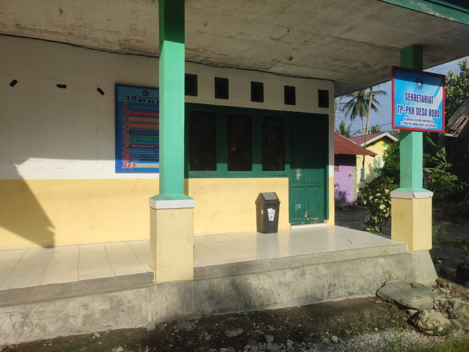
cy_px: 176
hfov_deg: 69.4
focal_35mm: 25
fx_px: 339
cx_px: 234
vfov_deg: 54.9
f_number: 1.9
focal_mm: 6.04
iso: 50
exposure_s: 1/970
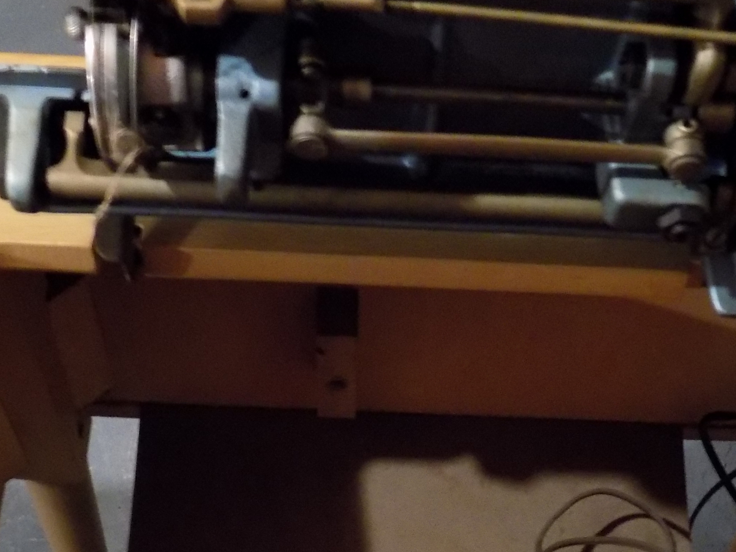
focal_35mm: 52
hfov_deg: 36.8
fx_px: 1106
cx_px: 421
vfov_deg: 26.9
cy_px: 519
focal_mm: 4
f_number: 3.1
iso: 400
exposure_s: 1/1.6
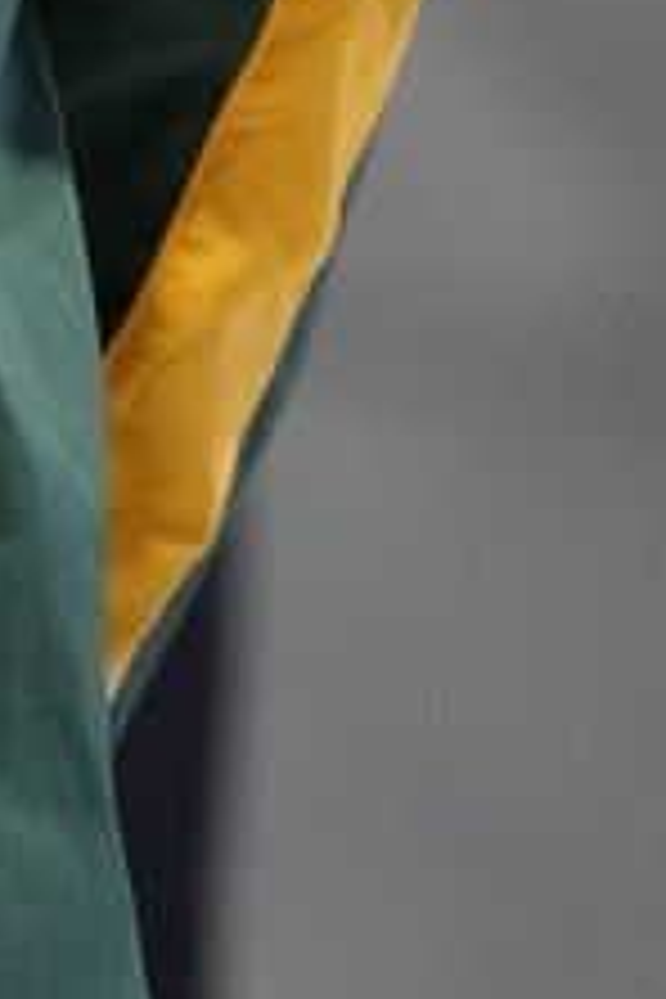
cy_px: -1004
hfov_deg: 0.9
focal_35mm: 1546
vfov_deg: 1.3
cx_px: -518
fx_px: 42898
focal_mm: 191
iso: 4000
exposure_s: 1/250
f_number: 2.8
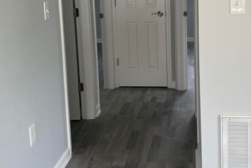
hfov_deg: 33.9
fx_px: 411
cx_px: 121
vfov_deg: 22.7
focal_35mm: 59
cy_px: 35
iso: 80
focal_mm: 4.2
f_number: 1.6
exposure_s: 1/121
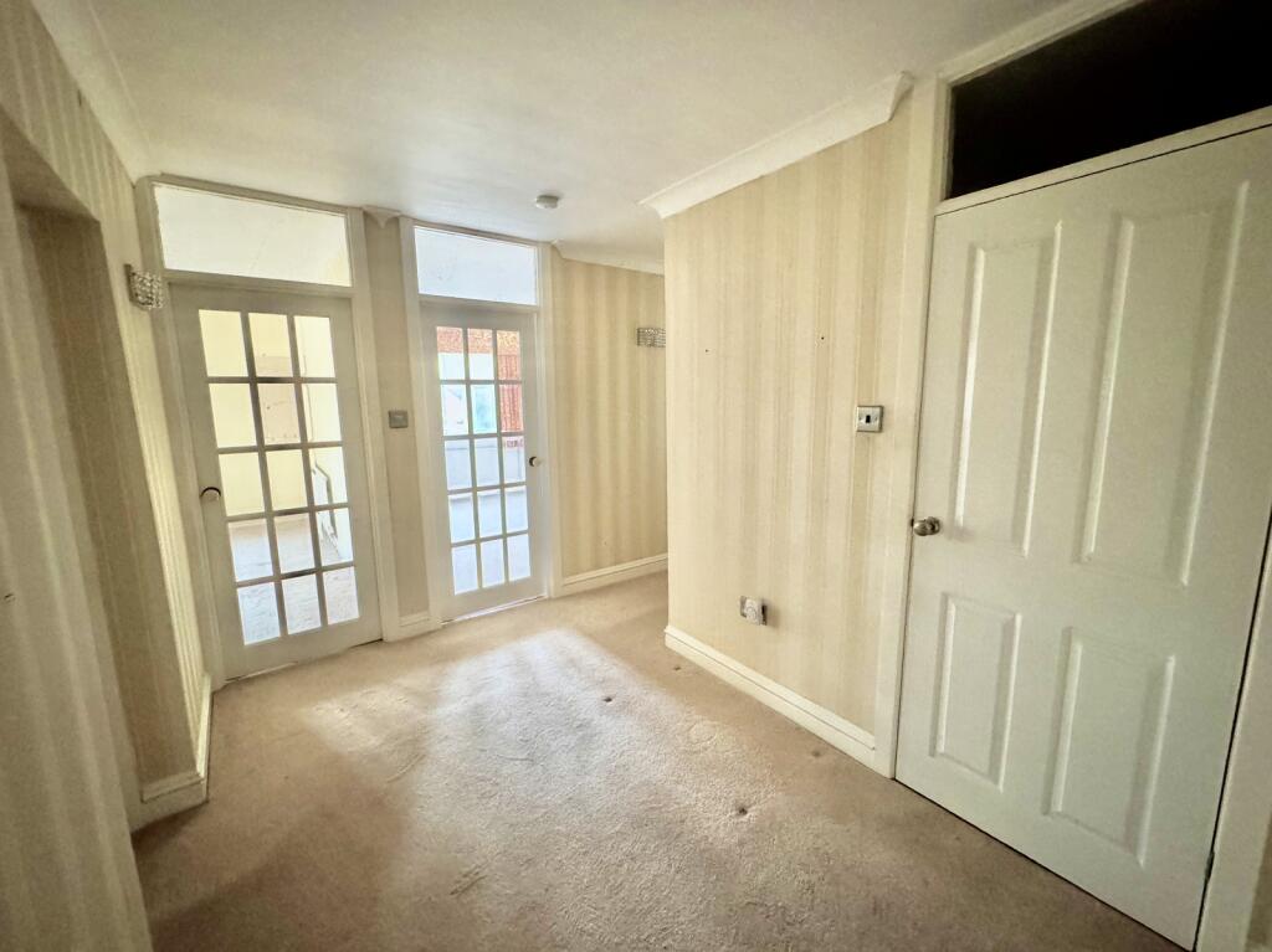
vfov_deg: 85.6
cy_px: 476
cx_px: 636
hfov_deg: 102.1
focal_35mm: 14
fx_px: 514
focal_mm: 2.22
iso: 1250
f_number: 2.2
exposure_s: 1/60
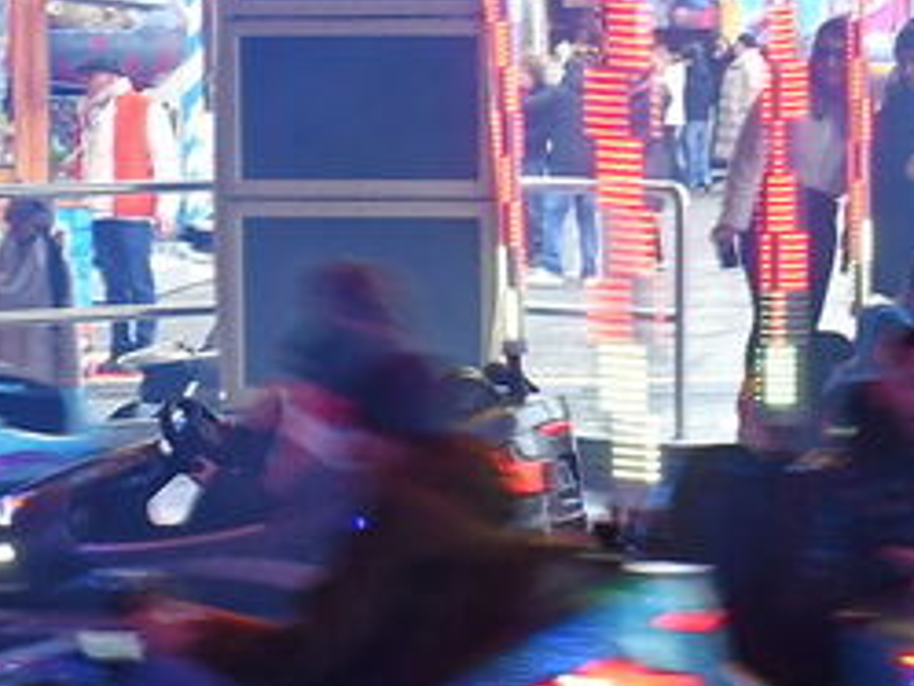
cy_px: 536
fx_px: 6604
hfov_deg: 7.9
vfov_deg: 5.9
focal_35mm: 250
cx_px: 675
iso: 800
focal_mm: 36
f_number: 16
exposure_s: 1/10
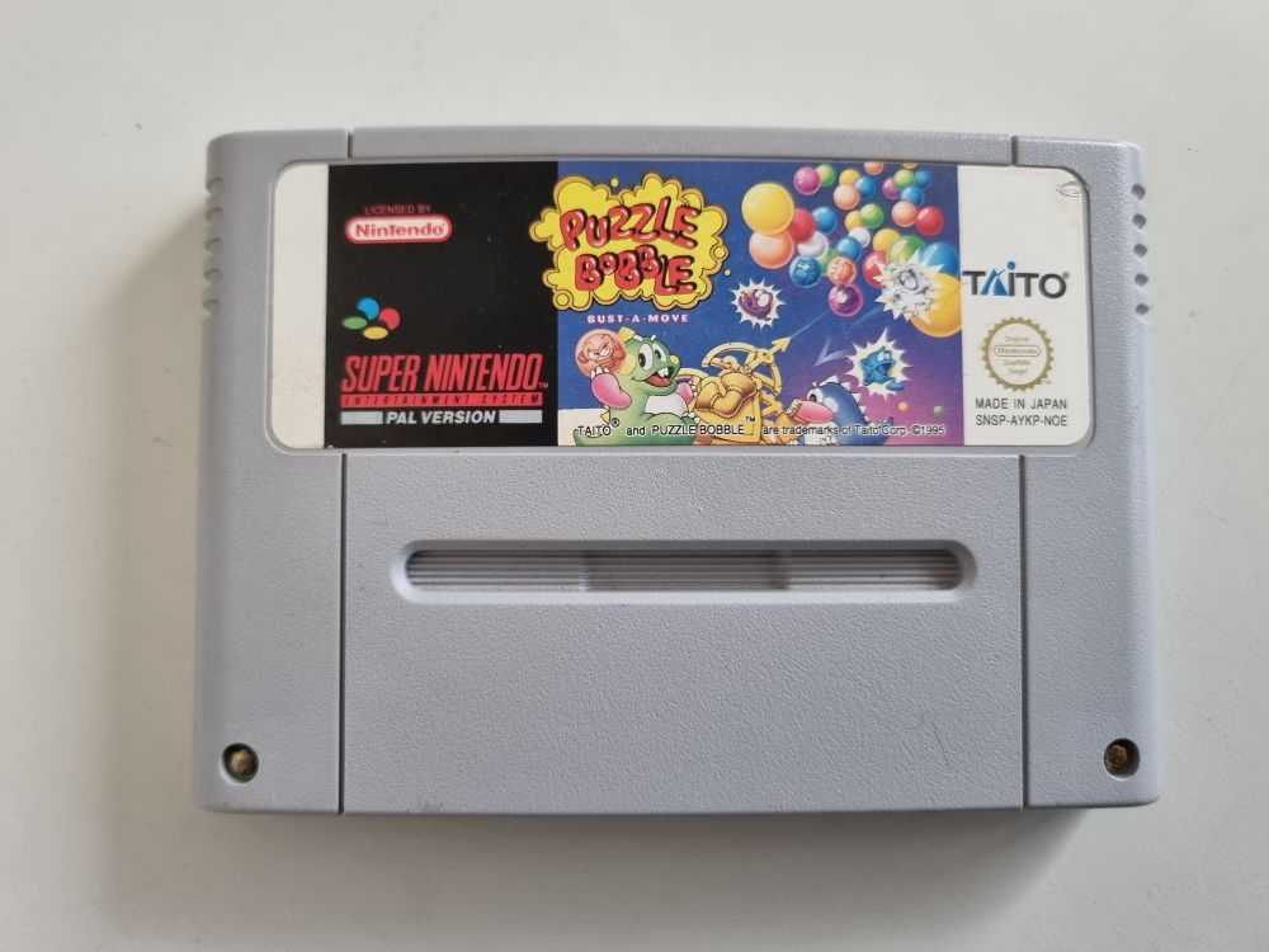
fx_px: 953
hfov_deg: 67.3
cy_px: 476
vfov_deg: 53.1
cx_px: 634
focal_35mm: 26
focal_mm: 5.4
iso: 250
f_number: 1.8
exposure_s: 1/50
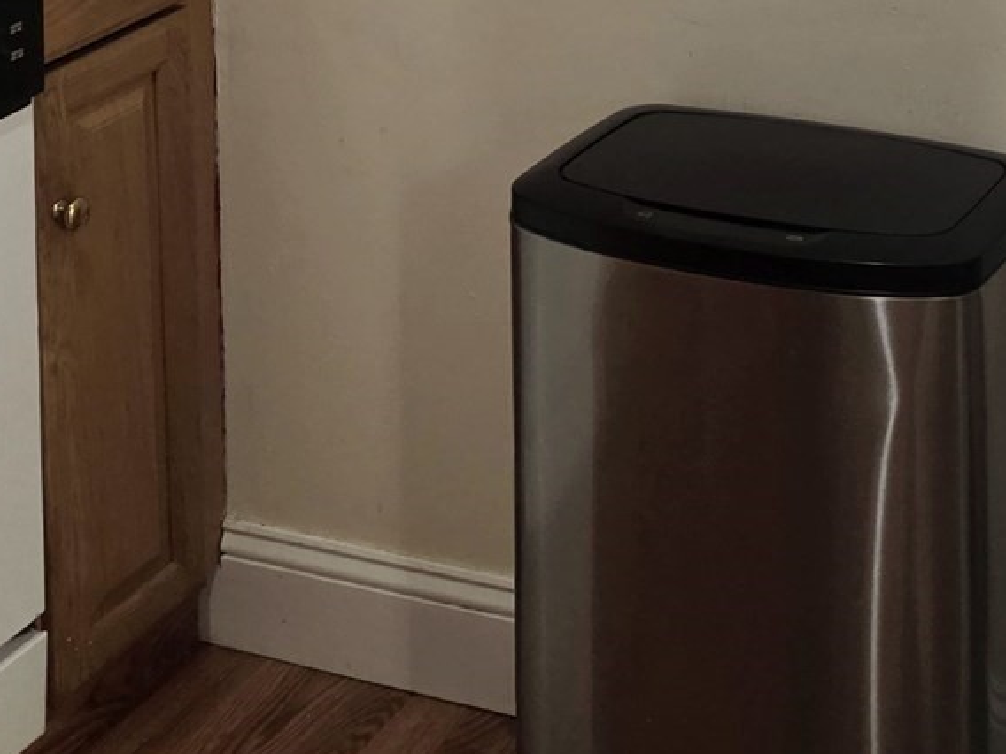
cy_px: -581
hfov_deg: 23.1
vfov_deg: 15.4
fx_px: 2412
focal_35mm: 83
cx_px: 857
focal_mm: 6.3
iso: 500
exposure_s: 1/120
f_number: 1.7
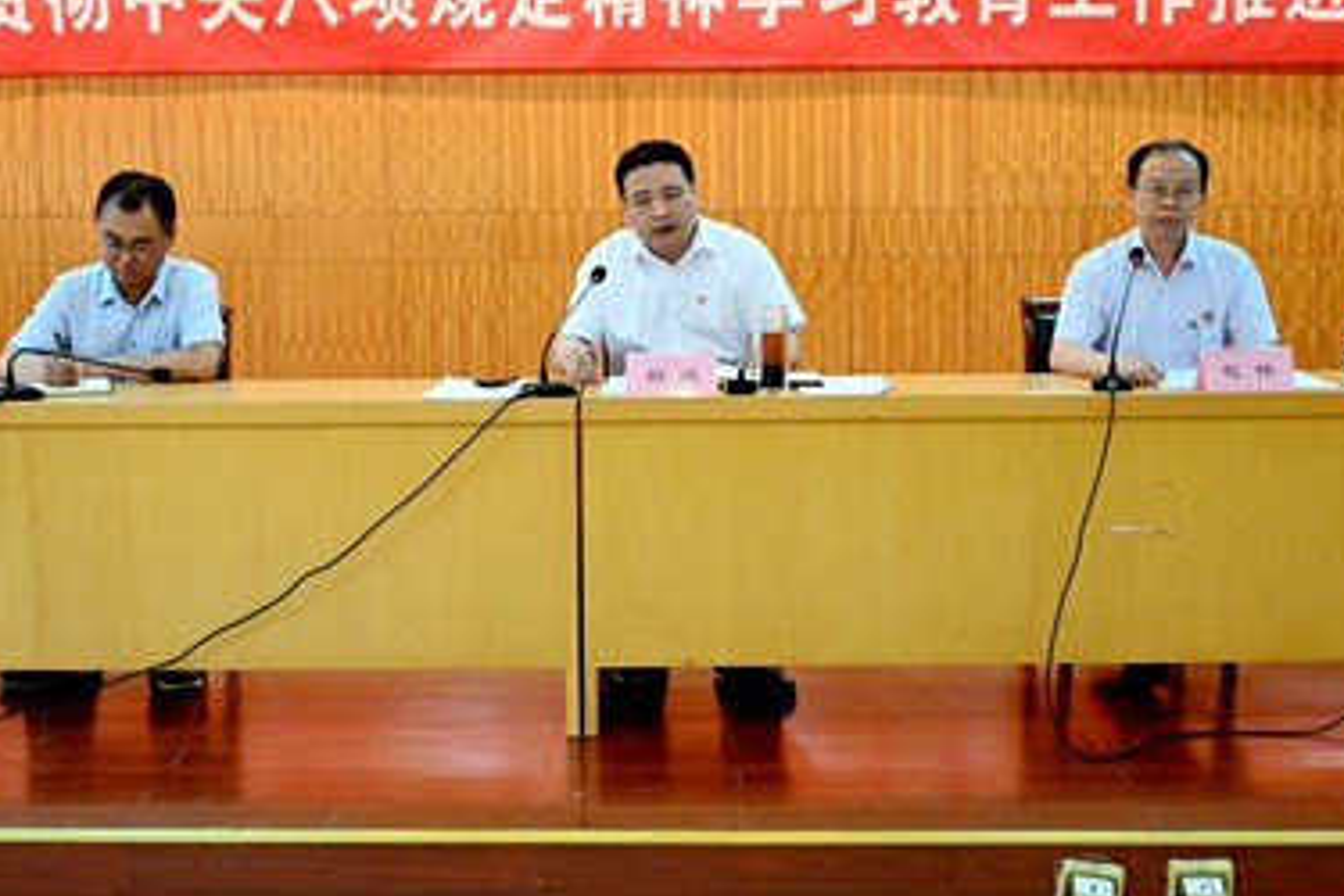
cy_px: 385
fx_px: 1829
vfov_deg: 27.5
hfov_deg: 40.3
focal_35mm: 49
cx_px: 631
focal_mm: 24.5
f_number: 4.2
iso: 3200
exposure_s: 1/60
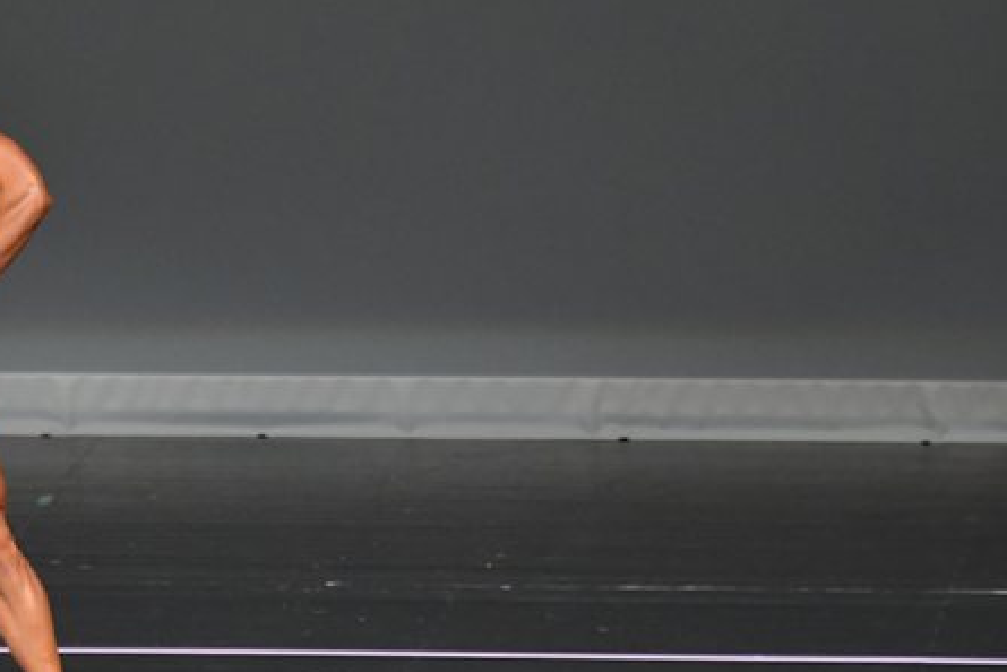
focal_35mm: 548
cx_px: 200
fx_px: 15333
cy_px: 344
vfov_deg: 2.5
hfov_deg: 3.8
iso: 4000
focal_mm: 210
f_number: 5.6
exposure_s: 1/400
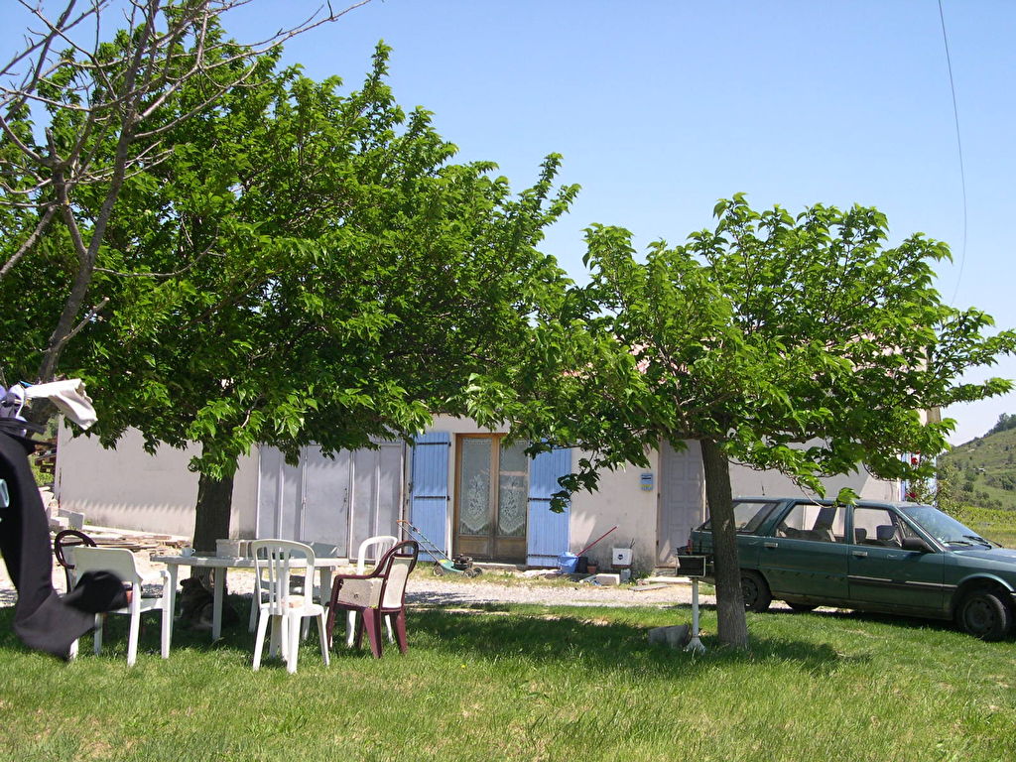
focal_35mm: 38
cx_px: 508
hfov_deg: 49.0
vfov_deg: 37.7
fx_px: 1115
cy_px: 381
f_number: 7.6
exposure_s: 1/113
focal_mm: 8
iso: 100
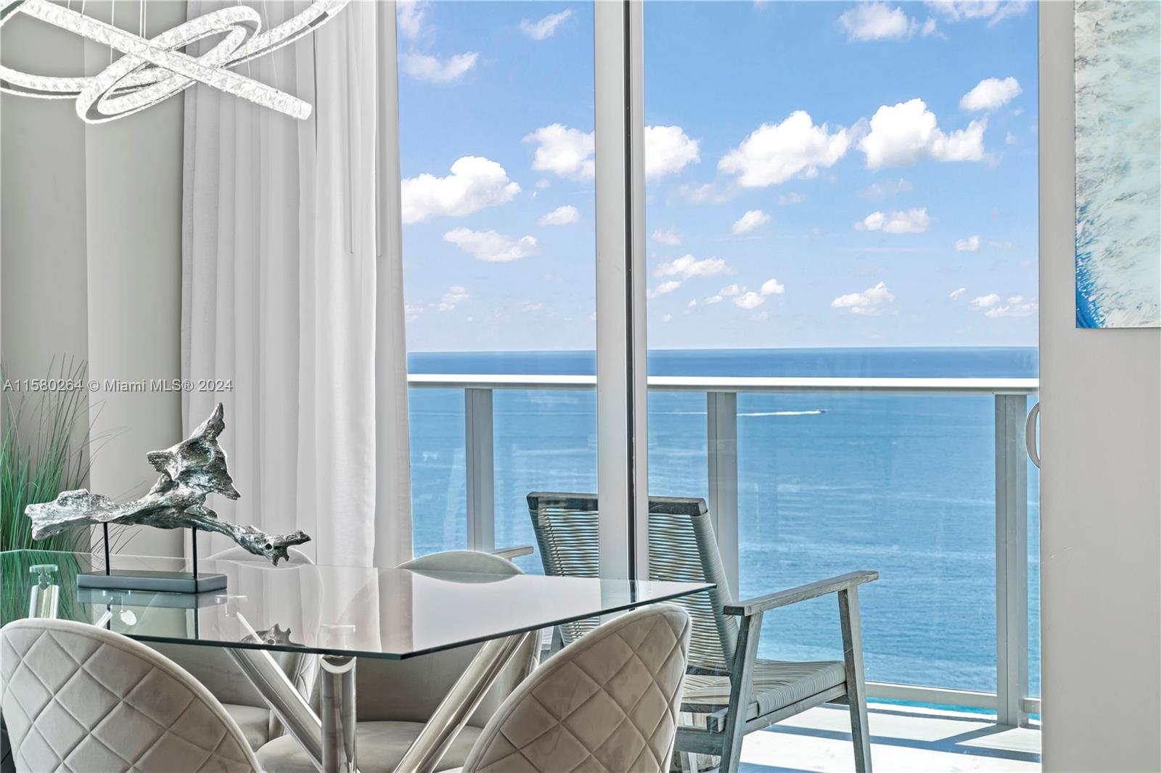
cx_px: 580
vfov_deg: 19.4
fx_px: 2257
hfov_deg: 28.8
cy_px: 386
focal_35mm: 70
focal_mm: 70
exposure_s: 1/1.25
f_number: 11
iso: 100
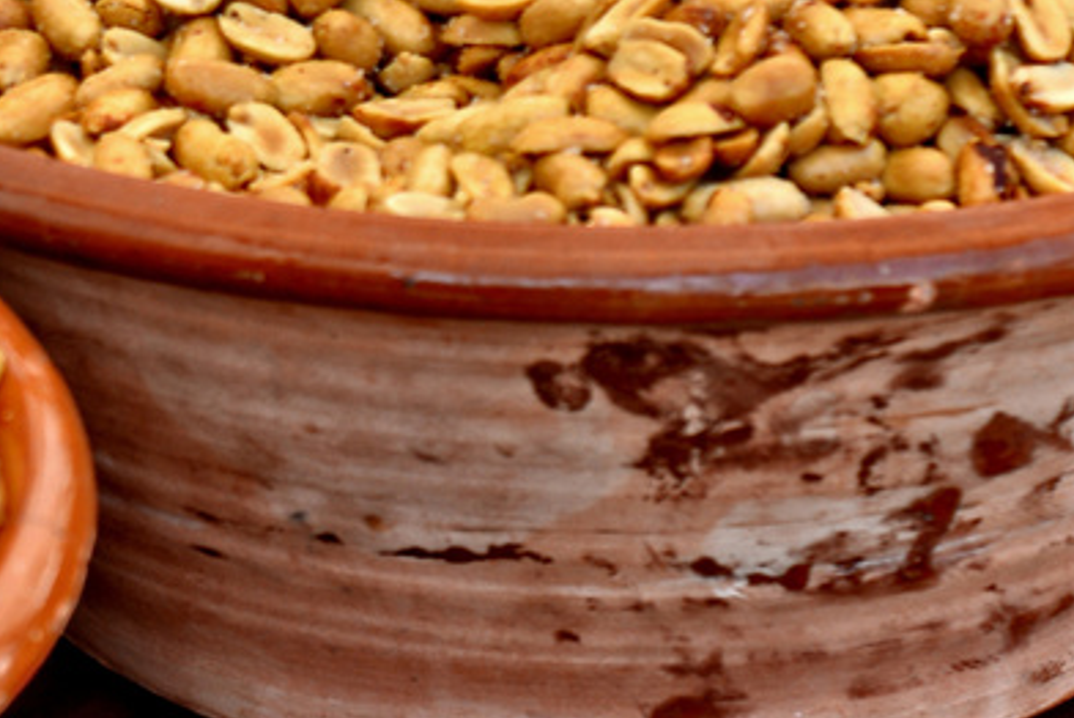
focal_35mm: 322
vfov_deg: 4.3
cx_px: -586
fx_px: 9613
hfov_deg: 6.3
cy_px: -367
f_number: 6.3
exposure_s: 1/160
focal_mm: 78
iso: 100
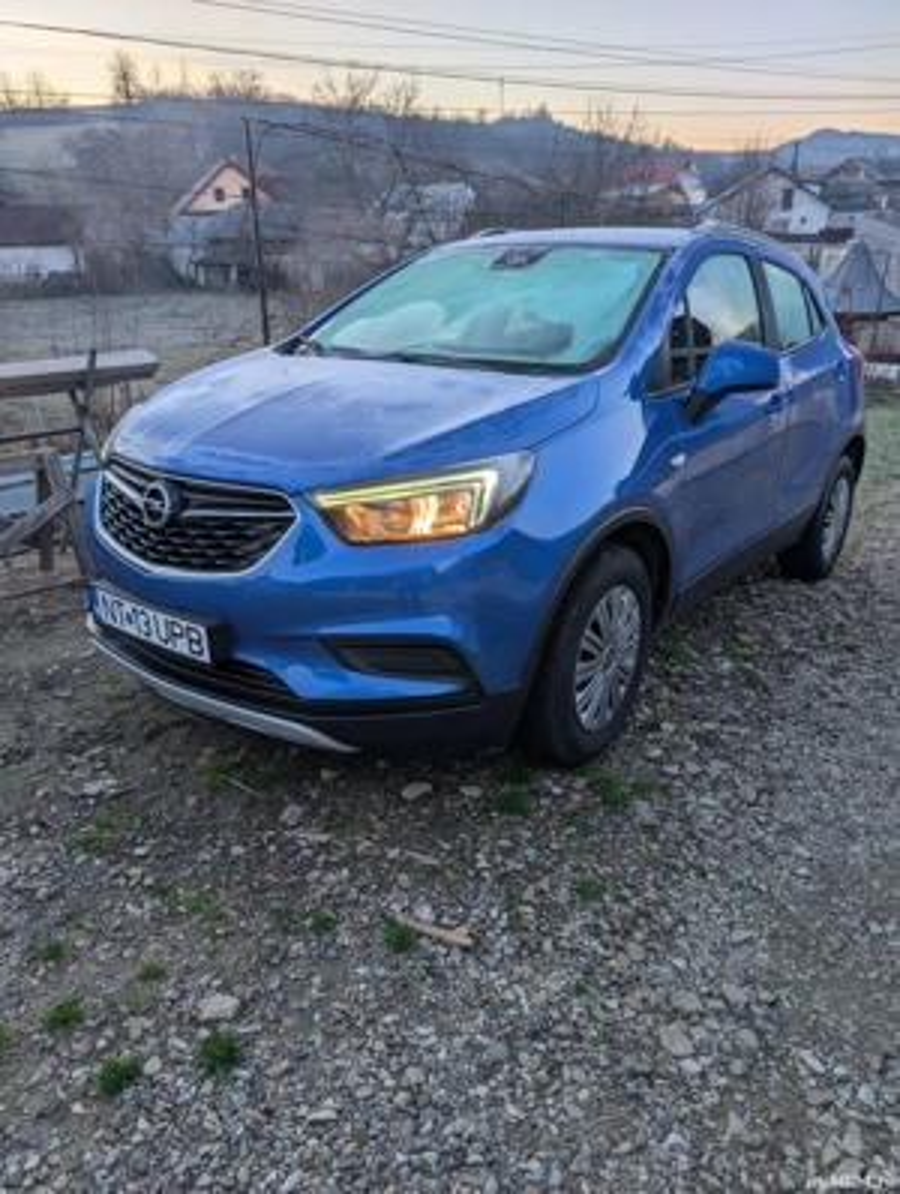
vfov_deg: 71.5
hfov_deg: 57.0
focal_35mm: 24
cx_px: 450
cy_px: 597
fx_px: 829
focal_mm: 6.9
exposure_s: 1/80
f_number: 1.68
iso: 25
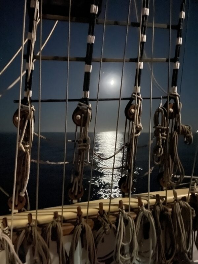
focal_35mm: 26
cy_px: 132
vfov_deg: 67.3
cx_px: 99
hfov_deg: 53.1
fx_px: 198
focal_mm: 4.2
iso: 5000
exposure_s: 1/2
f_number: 1.6
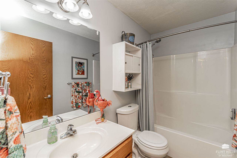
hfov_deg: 100.4
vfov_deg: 77.3
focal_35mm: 15
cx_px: 118
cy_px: 79
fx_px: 99
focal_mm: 10
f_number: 10
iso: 360
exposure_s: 1/60
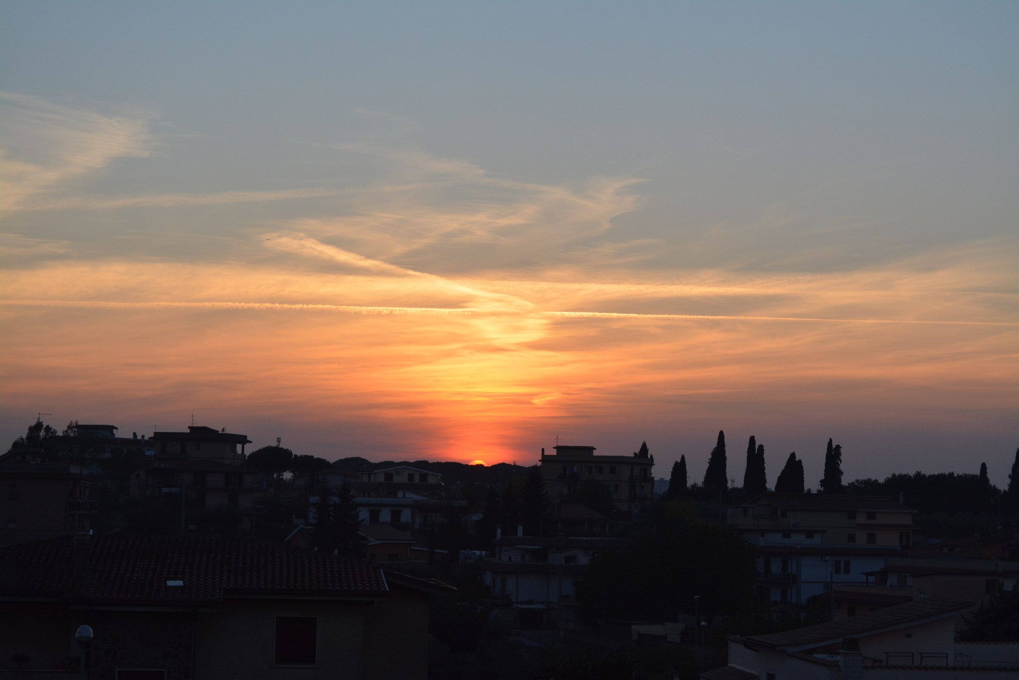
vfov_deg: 16.6
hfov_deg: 24.6
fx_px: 2335
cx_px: 510
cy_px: 340
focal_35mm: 82
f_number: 9
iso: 640
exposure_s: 1/800
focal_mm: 55
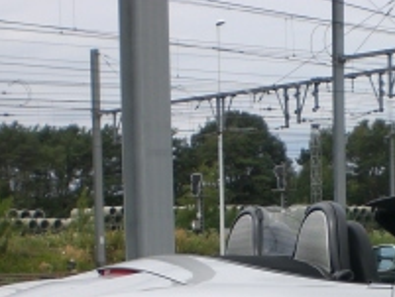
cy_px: 454
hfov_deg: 15.9
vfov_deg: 11.7
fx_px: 1382
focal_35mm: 121
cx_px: 401
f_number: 4.4
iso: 50
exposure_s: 1/320
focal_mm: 6.3
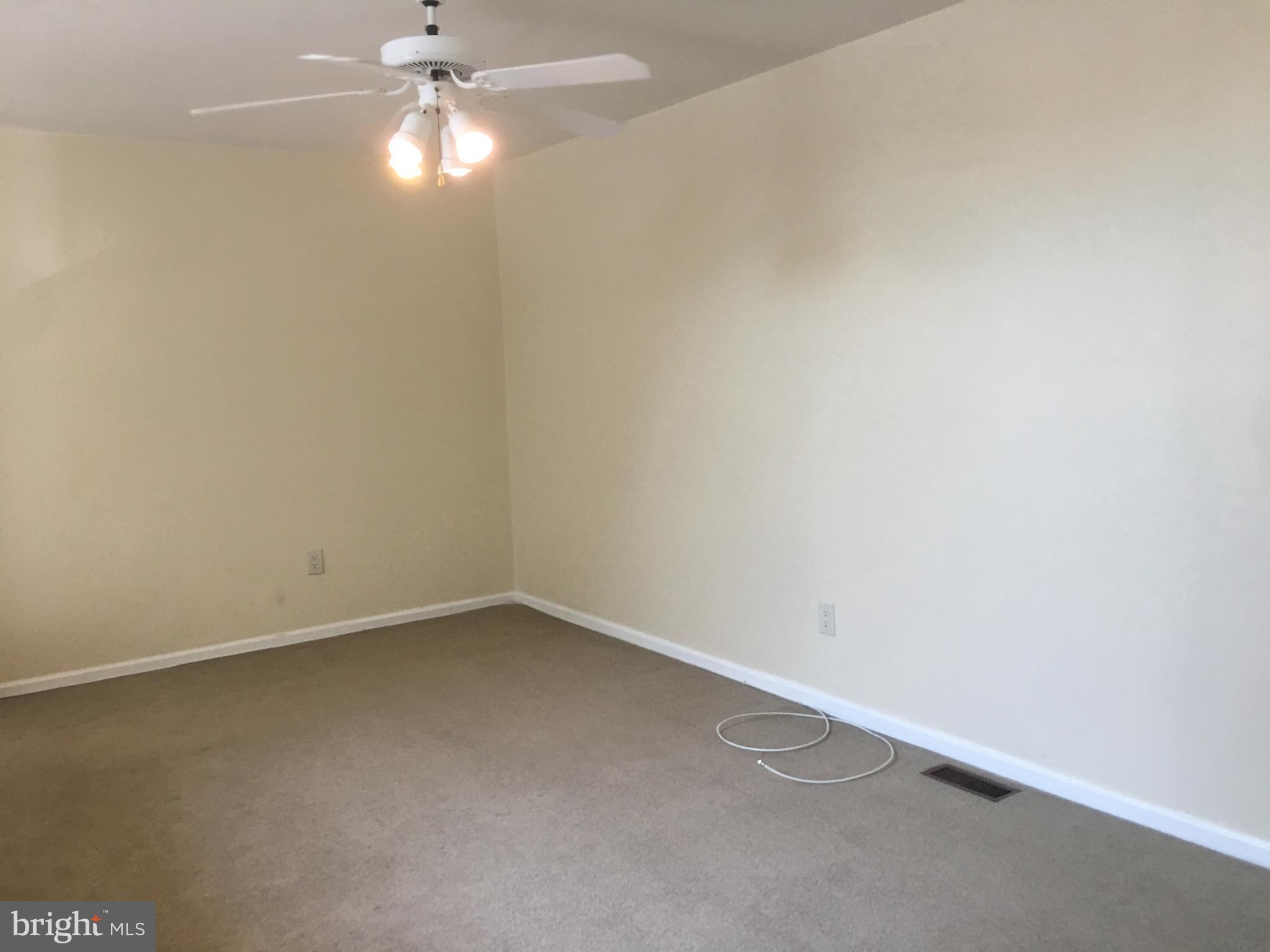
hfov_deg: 61.7
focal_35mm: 29
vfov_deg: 48.2
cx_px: 635
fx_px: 1064
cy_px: 476
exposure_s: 1/30
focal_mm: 4.15
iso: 25
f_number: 2.2
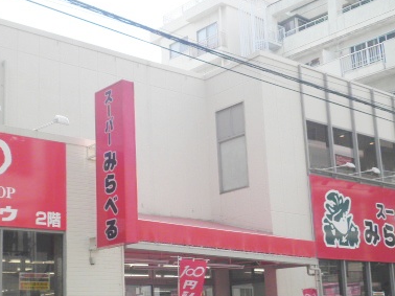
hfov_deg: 31.7
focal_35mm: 61
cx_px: 186
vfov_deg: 23.9
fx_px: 696
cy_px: 186
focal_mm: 6.4
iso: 64
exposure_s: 1/500
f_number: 3.1
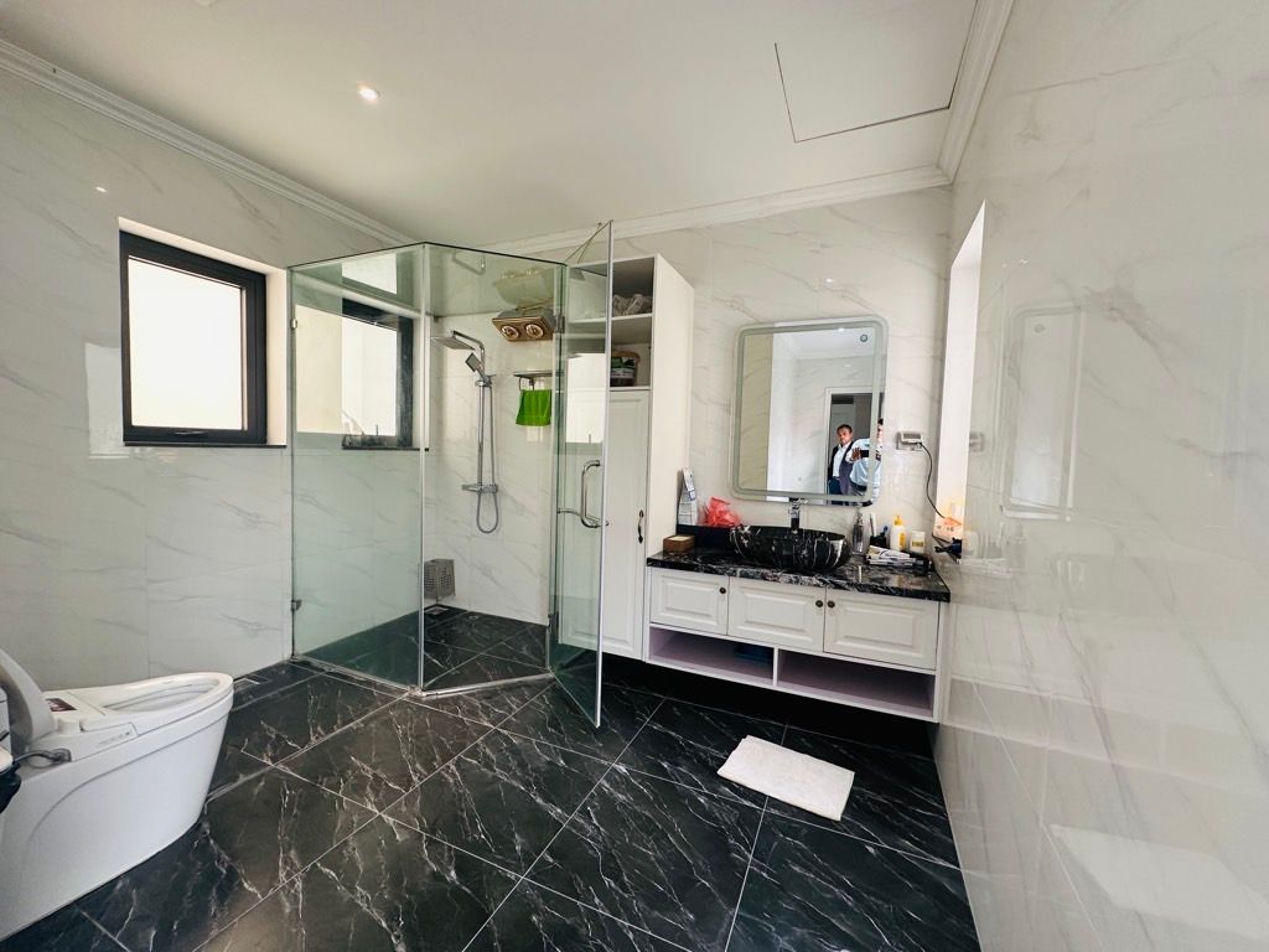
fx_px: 513
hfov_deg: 102.1
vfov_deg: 85.7
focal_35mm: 14
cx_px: 634
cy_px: 476
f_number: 2.2
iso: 160
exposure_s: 1/100
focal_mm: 2.22
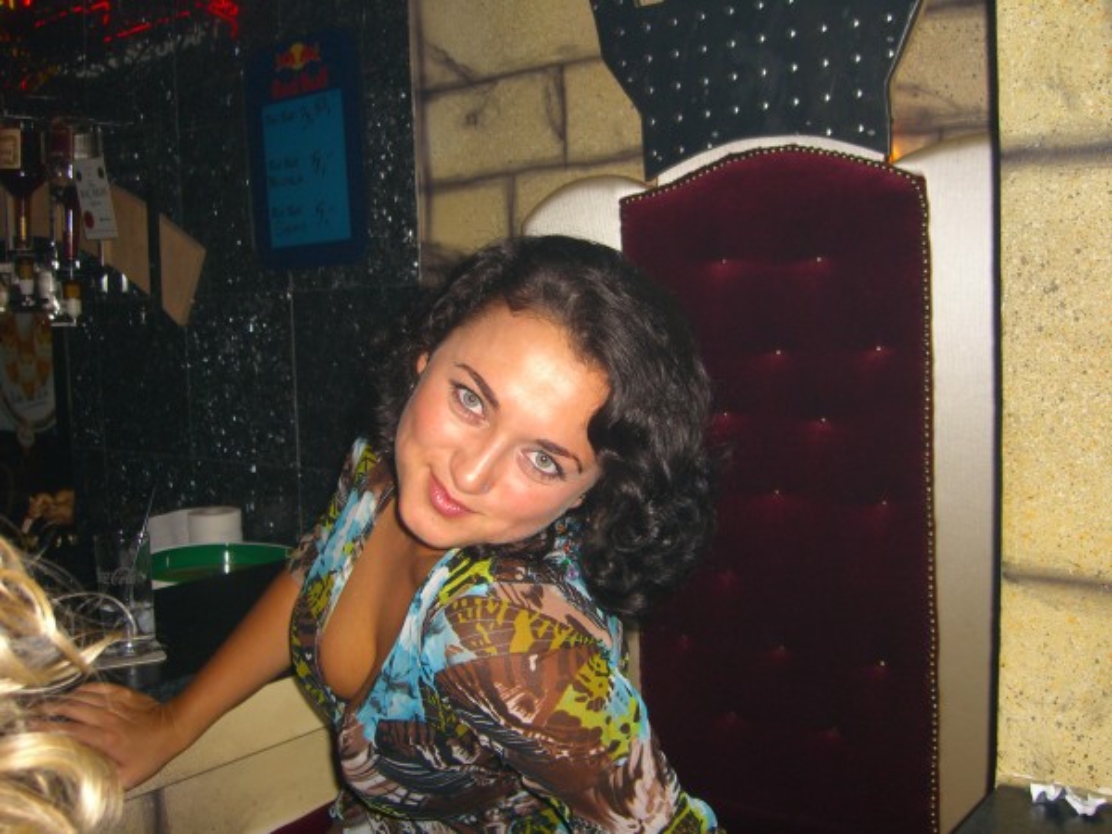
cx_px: 556
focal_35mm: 38
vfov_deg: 37.7
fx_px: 1221
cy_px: 417
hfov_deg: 49.0
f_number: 2.8
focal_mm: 7.9
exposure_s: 1/60
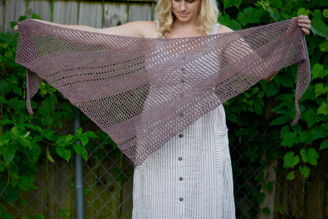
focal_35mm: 75
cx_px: 164
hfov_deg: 27.0
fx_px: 683
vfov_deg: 18.2
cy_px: 110
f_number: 1.8
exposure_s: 1/80
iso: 200
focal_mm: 50
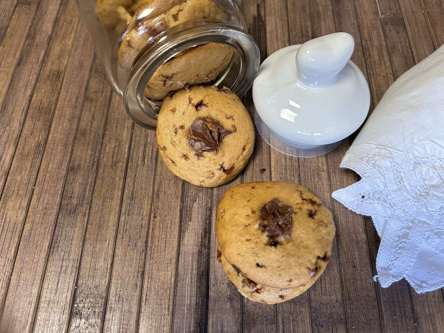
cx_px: 222
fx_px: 334
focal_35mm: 26
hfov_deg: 67.3
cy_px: 166
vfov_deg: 53.1
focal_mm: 5.7
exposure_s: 1/91
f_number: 1.5
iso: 125
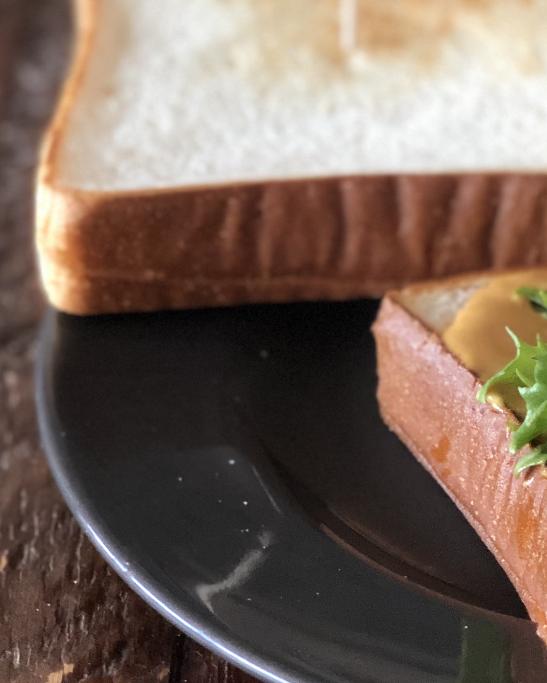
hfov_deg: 10.9
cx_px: 672
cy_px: 118
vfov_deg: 13.8
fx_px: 2812
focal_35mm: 139
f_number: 2.4
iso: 100
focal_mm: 6
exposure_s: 1/60
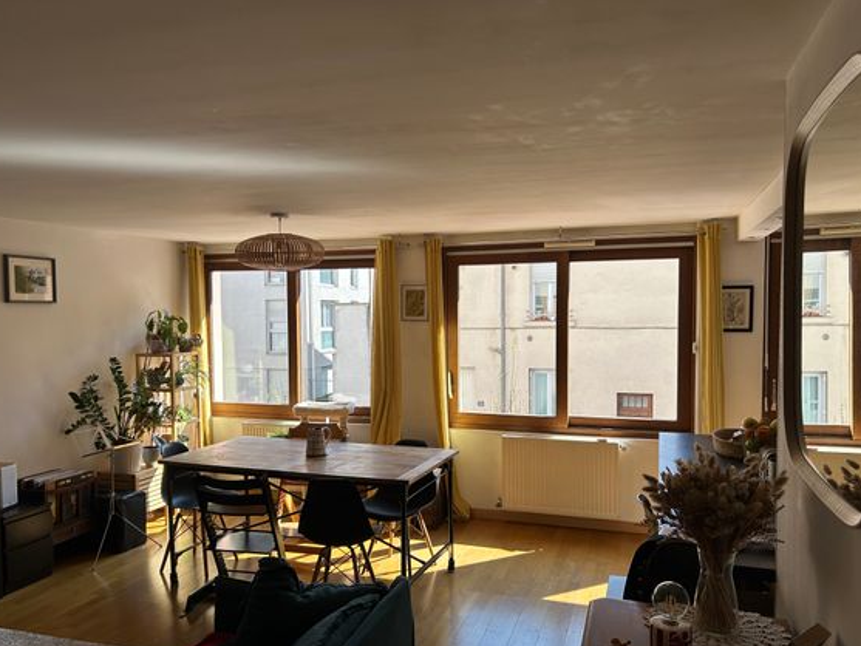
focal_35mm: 28
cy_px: 343
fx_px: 697
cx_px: 417
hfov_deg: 63.4
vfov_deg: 49.7
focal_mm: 5.7
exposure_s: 1/709
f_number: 1.5
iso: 50
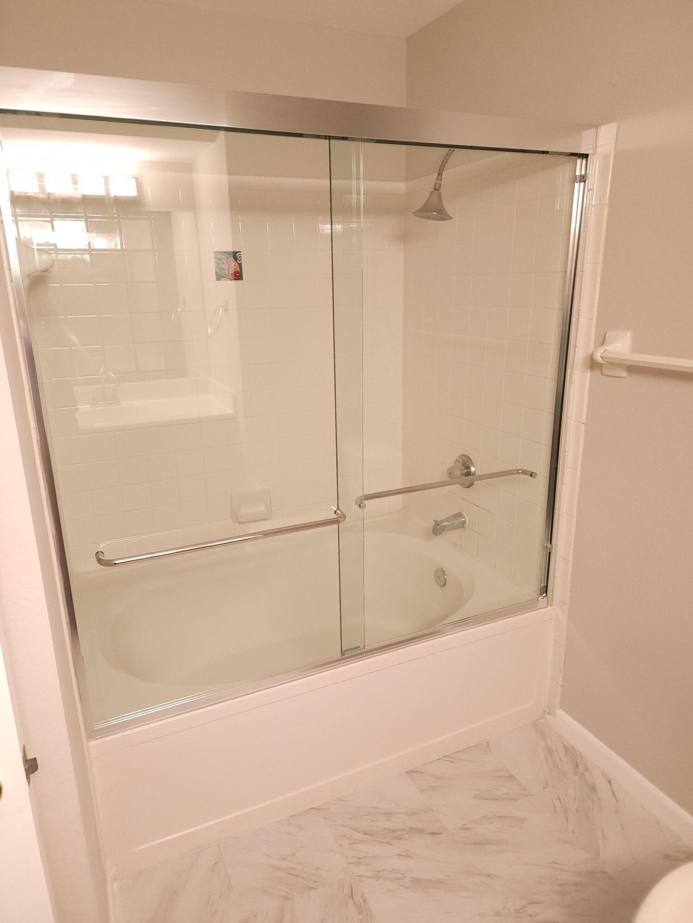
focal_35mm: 23
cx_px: 346
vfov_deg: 73.9
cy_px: 462
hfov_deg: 58.9
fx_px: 614
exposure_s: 1/60
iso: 400
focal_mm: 6.4
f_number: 1.8
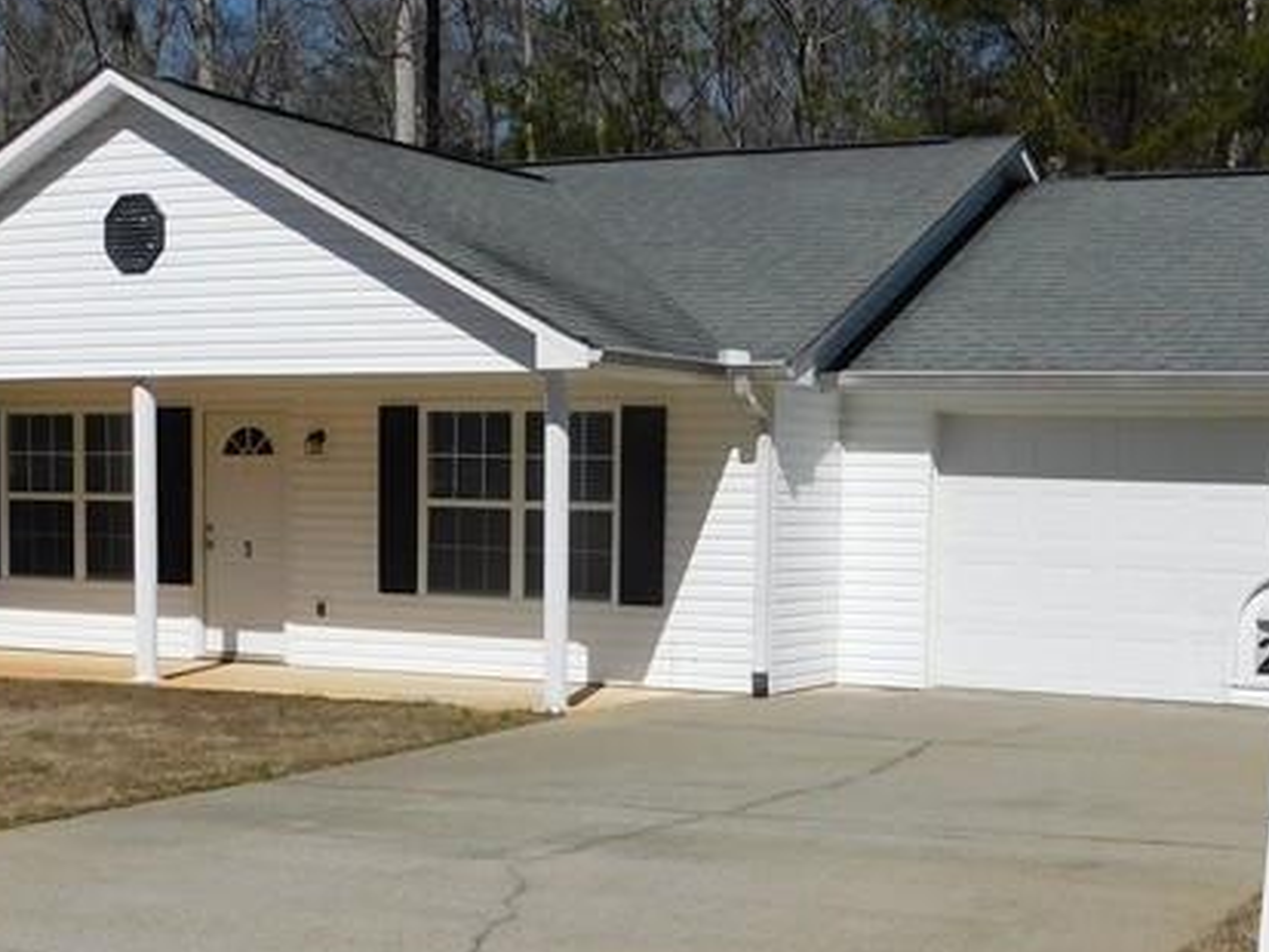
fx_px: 2090
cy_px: 688
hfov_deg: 33.5
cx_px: 845
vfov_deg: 25.4
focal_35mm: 57
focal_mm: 4
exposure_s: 1/1000
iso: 125
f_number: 6
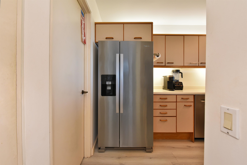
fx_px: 103
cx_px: 124
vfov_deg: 77.4
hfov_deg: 100.4
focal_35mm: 15
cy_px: 82
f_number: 16
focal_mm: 15
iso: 1100
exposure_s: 1/15
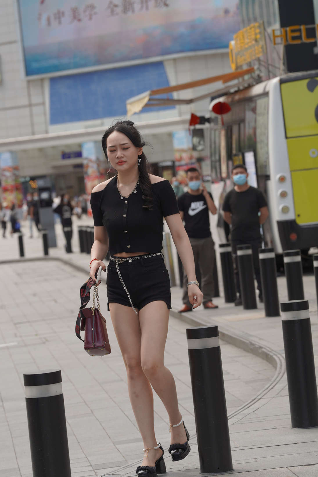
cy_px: 247
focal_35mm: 148
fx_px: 1960
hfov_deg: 9.3
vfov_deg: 13.9
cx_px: 146
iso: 320
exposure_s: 1/500
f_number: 6.3
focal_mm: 135
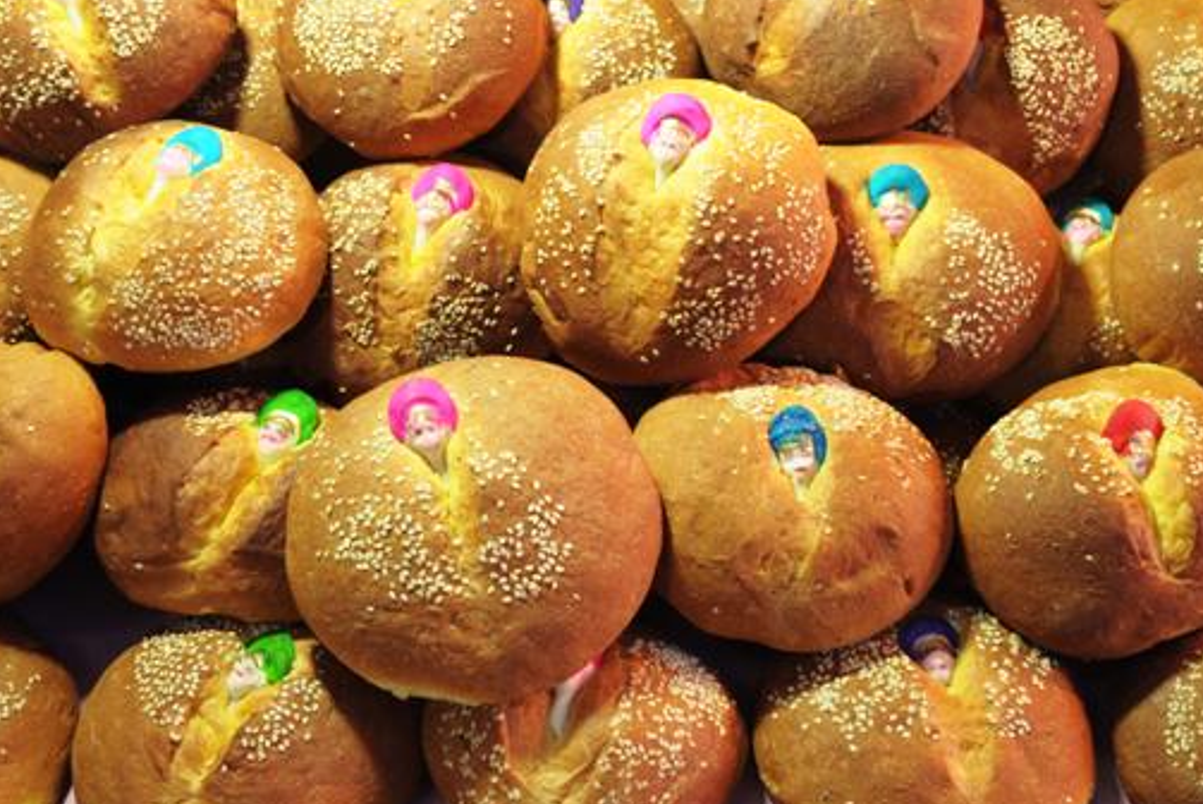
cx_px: 596
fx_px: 1438
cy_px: 380
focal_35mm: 43
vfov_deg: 31.2
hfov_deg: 45.4
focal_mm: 24
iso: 400
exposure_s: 1/8
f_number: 5.6
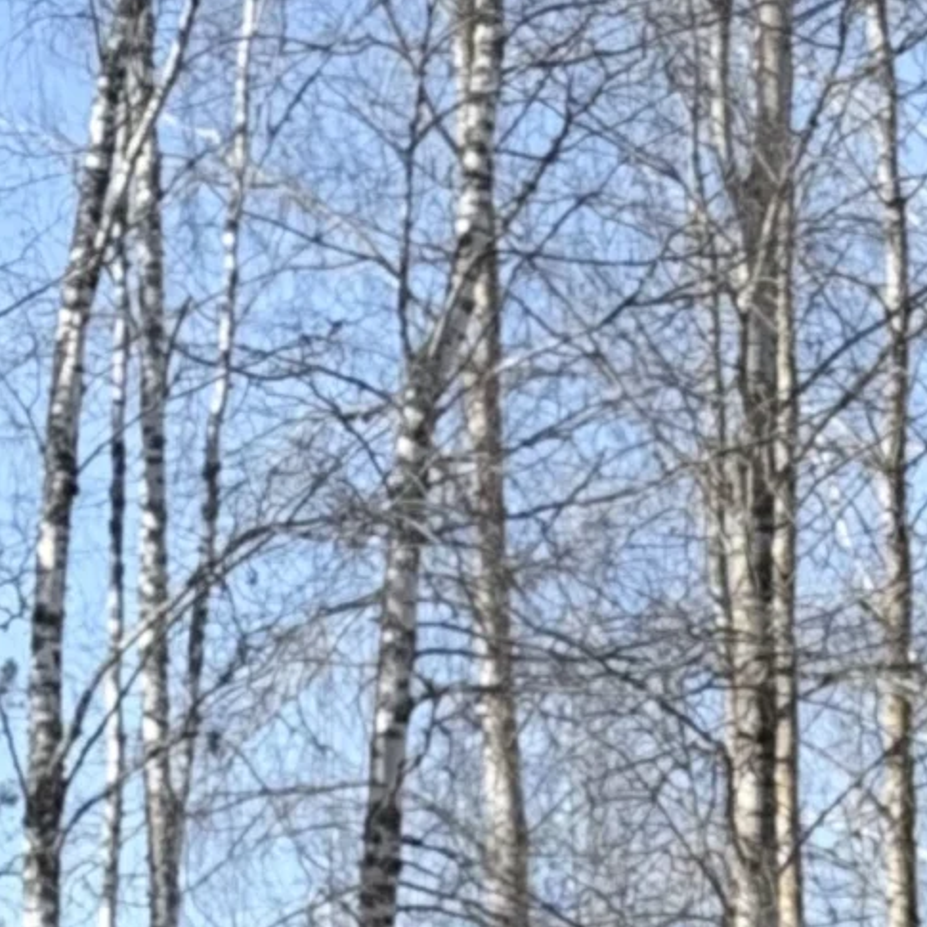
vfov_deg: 7.6
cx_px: 1260
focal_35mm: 224
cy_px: 1596
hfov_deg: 7.7
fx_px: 6787
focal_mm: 6.76
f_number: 1.78
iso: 80
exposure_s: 1/1055
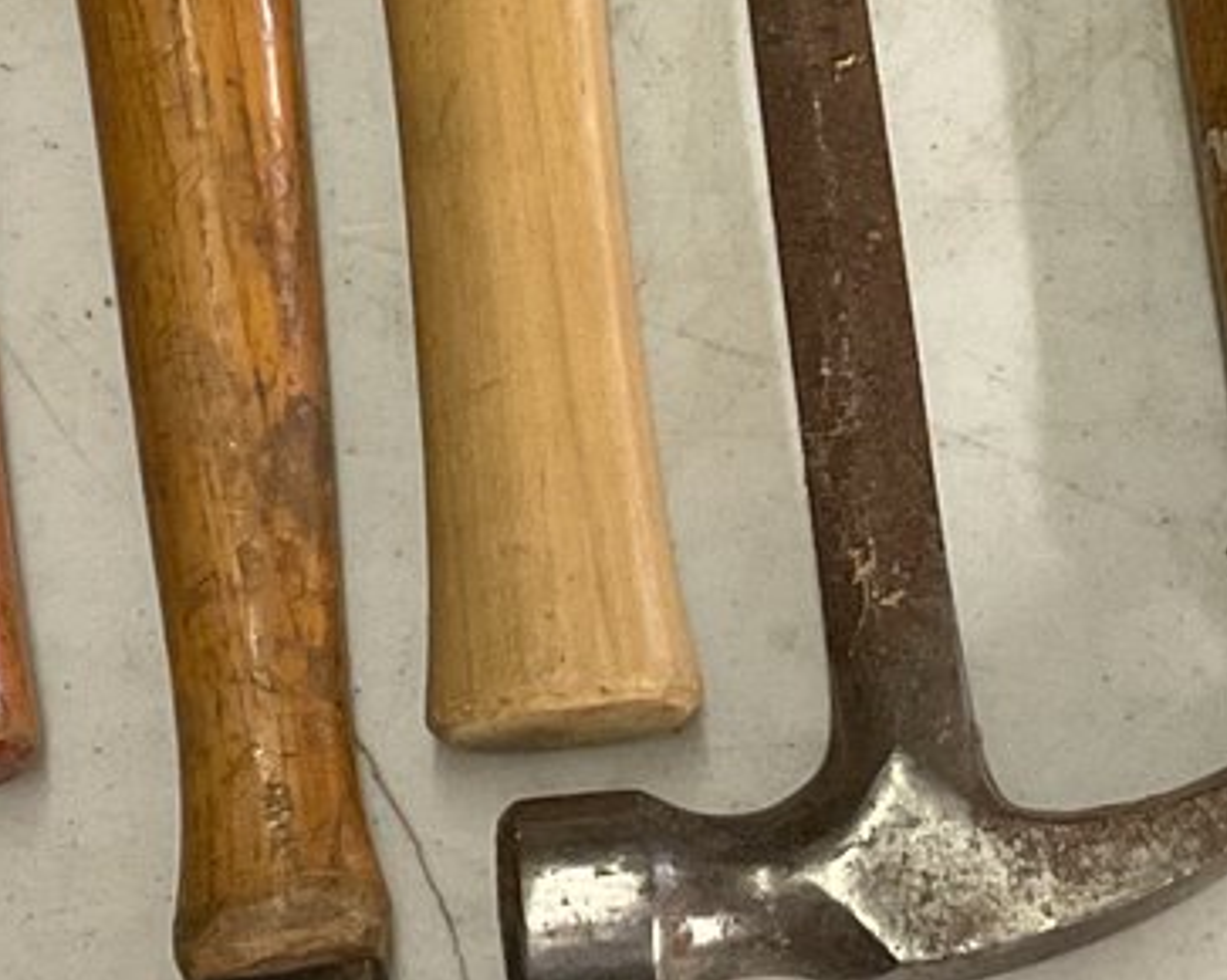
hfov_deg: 16.2
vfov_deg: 12.9
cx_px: 918
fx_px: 4283
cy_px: 93
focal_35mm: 118
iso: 200
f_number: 1.8
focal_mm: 3
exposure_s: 1/60
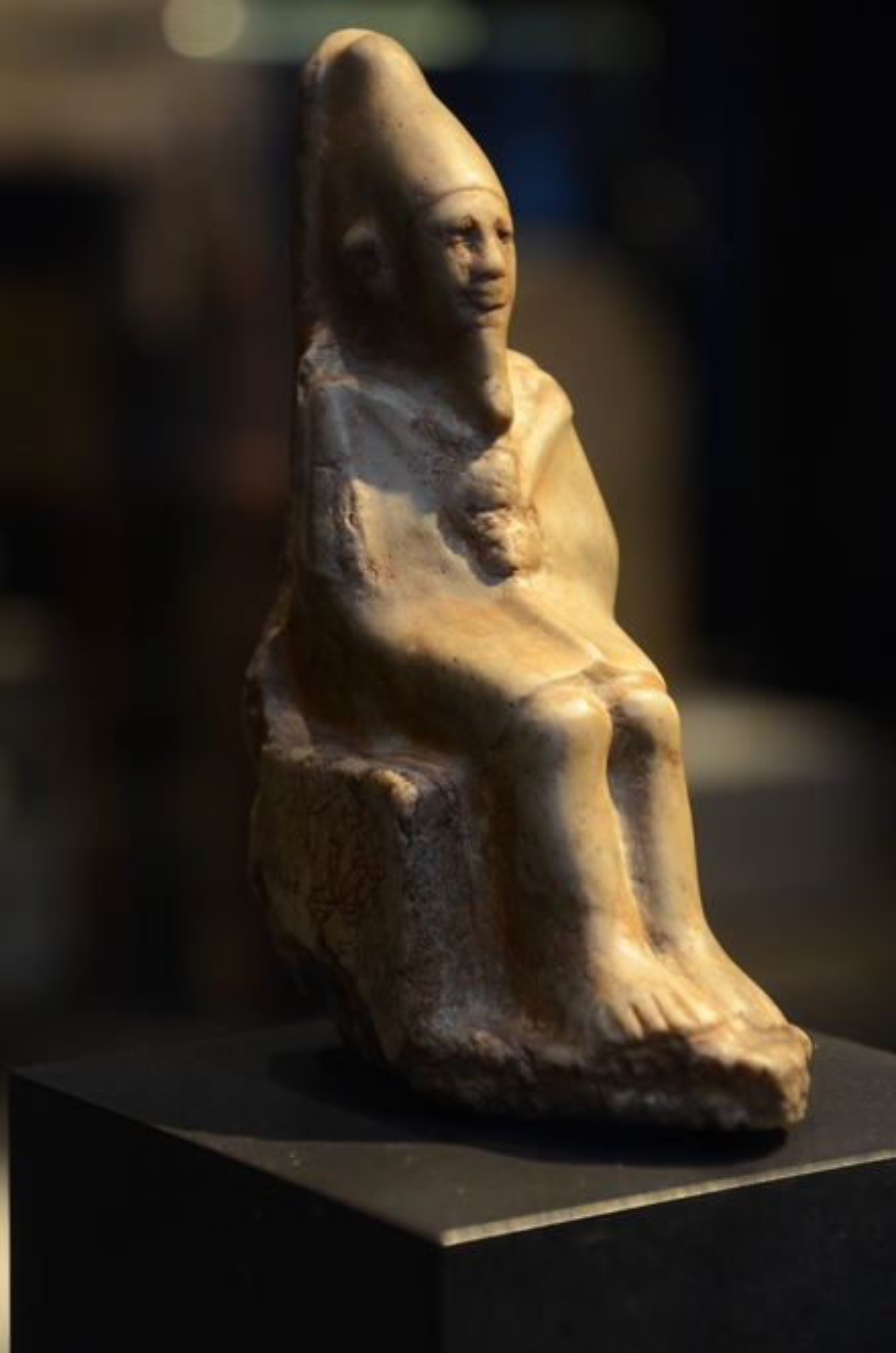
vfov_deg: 21.9
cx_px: 448
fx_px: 3486
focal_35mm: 93
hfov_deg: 14.6
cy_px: 676
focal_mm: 62
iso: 640
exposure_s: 1/20
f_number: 5
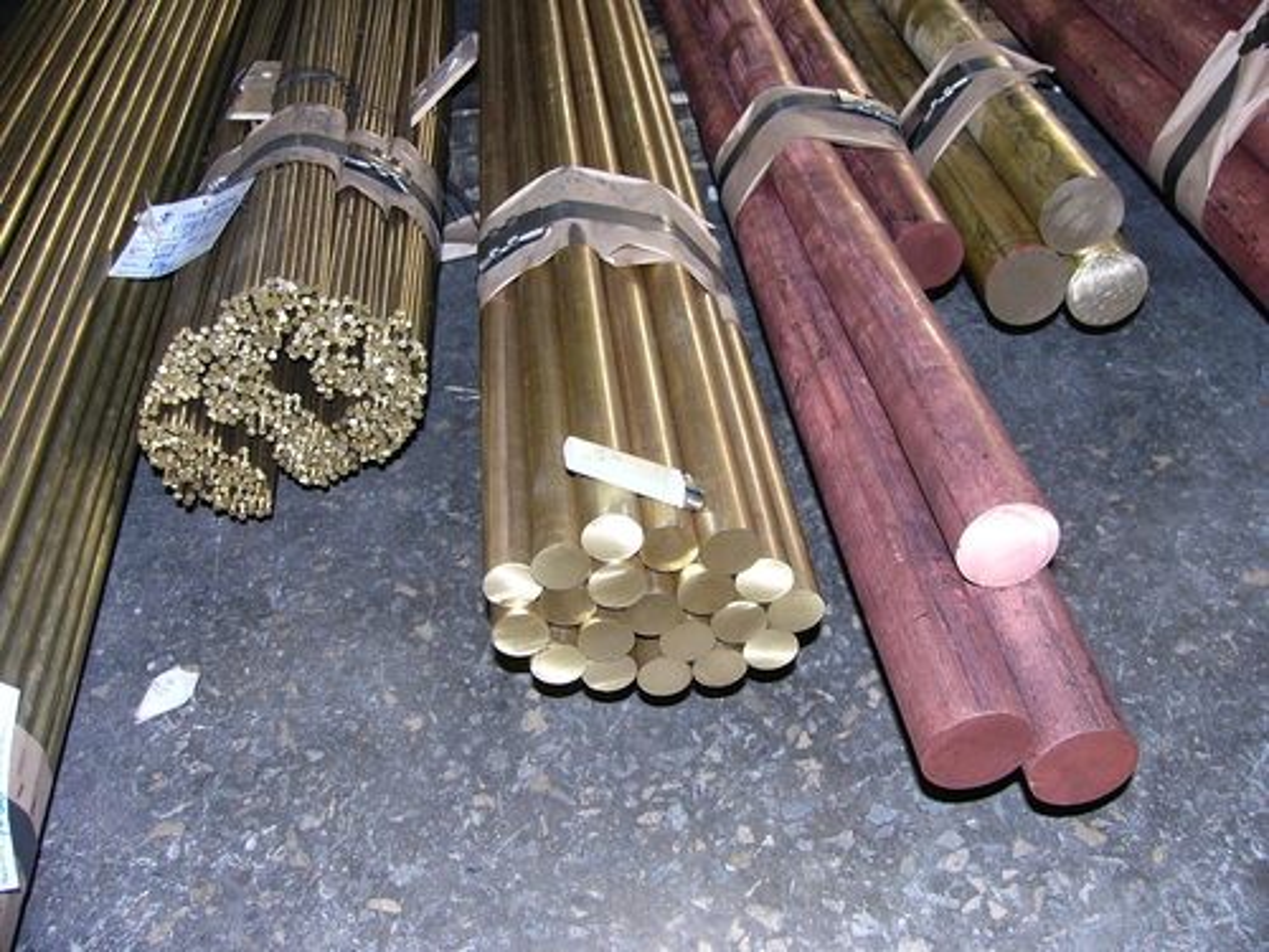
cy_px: 476
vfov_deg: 40.7
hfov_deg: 52.6
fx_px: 1283
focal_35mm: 35
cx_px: 634
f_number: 2.8
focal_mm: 4.6
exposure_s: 1/40
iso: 100
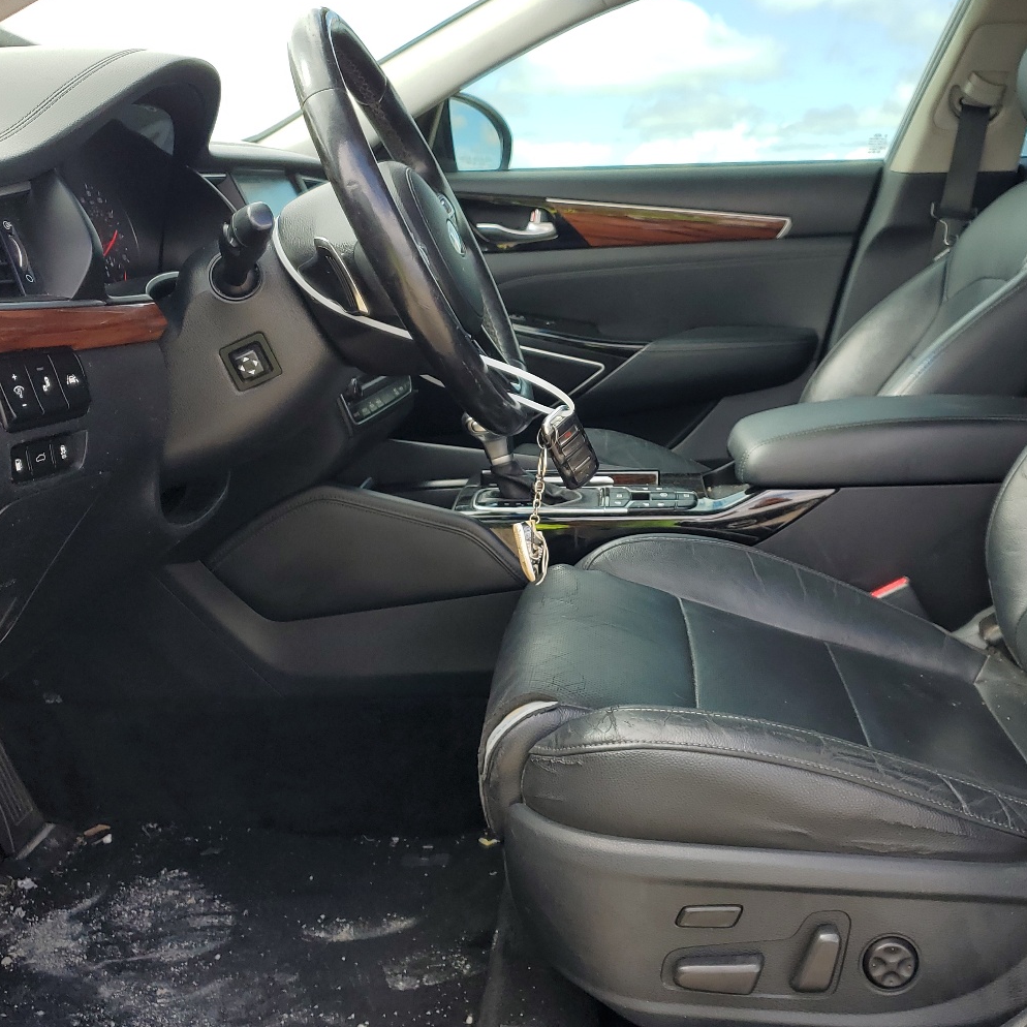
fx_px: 1242
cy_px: 440
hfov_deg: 44.9
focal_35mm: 37
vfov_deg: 44.8
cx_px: 568
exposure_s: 1/385
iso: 50
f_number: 1.5
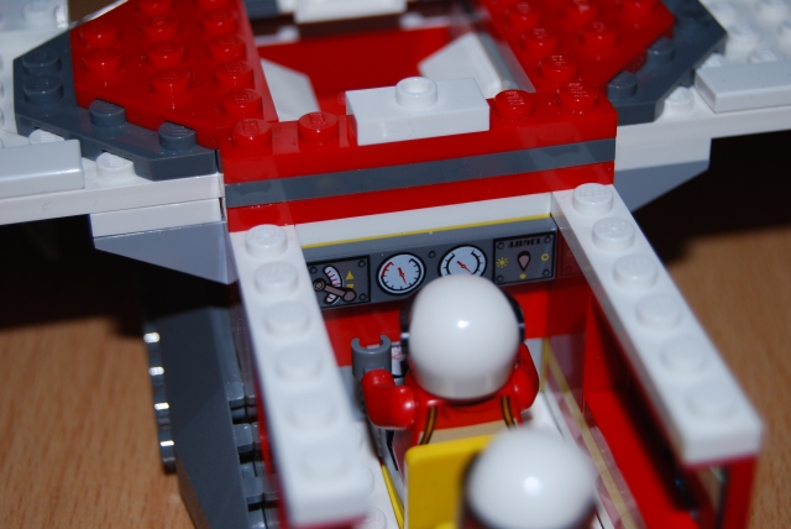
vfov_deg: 18.2
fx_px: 1649
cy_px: 264
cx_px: 396
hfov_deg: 27.0
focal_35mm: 75
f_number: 5.6
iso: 100
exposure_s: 1/125
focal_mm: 50
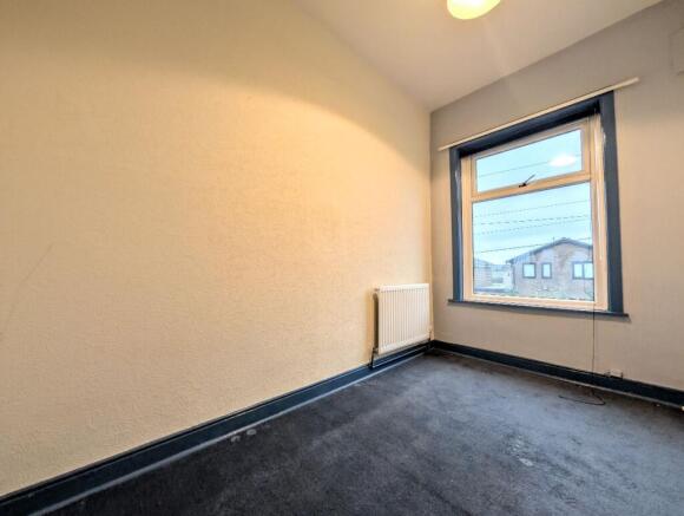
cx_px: 342
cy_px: 258
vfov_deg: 94.7
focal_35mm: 12
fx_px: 238
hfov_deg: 110.4
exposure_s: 1/100
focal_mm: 2.02
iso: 58
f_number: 1.7
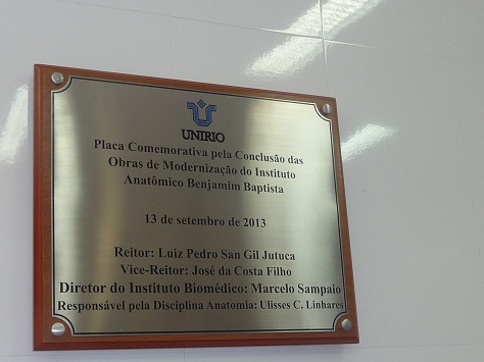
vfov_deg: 25.2
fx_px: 811
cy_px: 193
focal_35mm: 58
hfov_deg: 33.2
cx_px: 225
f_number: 3.4
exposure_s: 1/30
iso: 100
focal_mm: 5
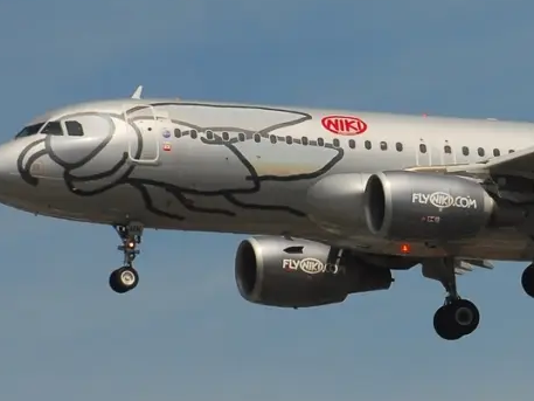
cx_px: 541
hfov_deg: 3.6
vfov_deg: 2.7
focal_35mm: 549
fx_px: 8471
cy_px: 195
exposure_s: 1/1000
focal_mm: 170
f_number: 8
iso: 200
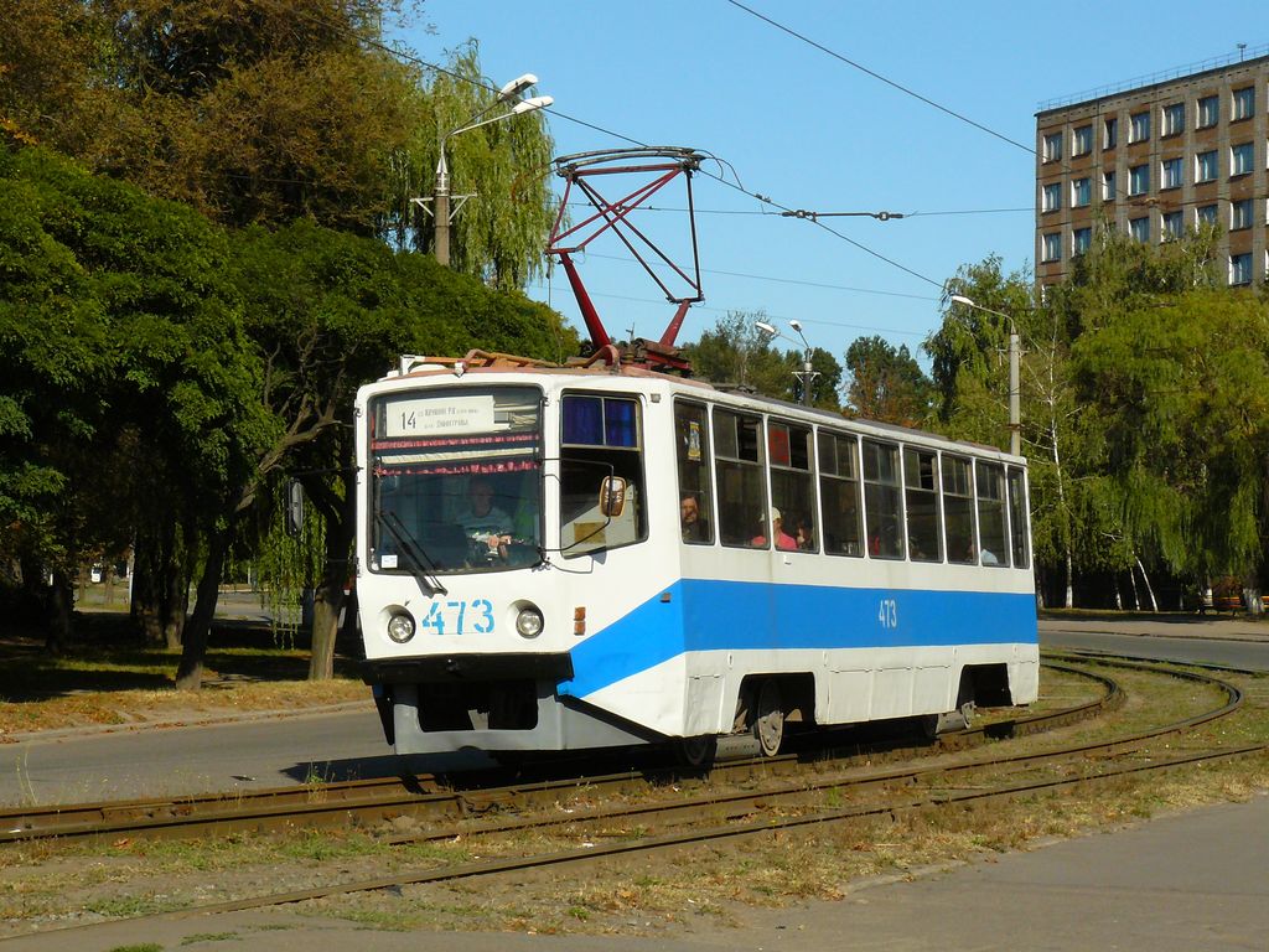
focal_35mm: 87
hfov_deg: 22.5
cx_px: 634
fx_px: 3189
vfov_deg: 17.0
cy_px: 476
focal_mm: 14.5
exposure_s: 1/500
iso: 200
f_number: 8
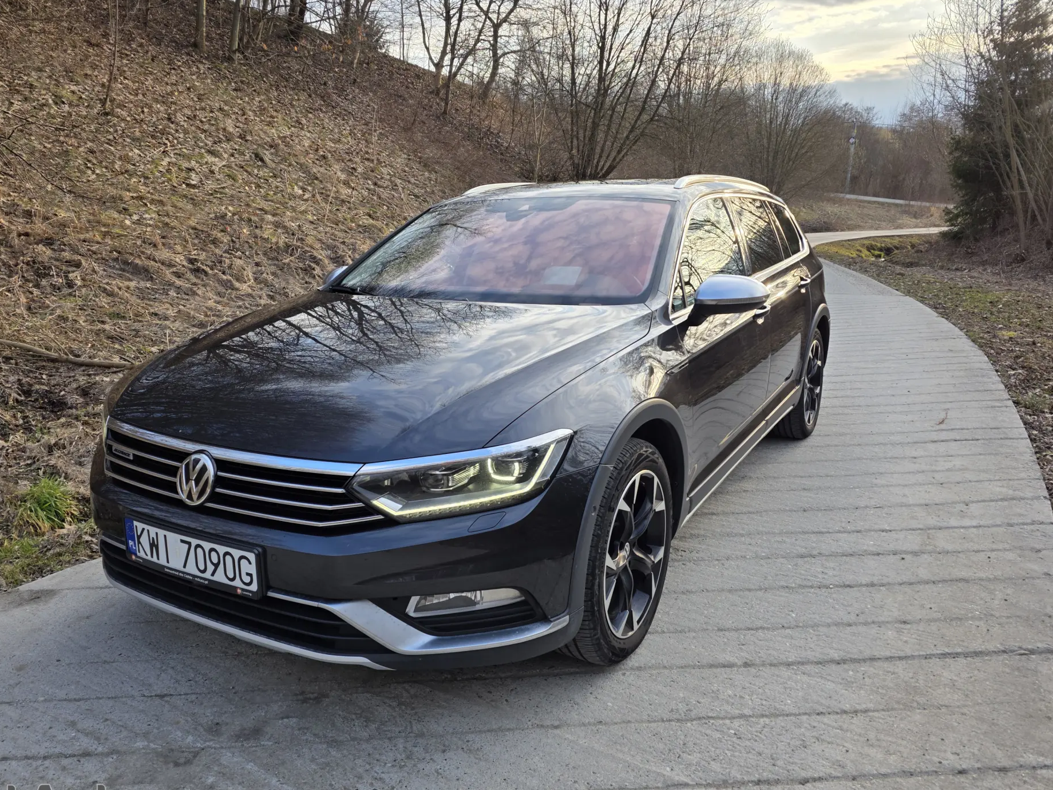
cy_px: 394
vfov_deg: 53.1
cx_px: 473
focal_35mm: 26
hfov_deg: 67.1
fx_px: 791
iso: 80
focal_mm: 6.3
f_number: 1.7
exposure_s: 1/1358
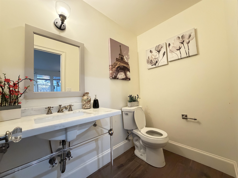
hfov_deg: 102.1
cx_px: 119
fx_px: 96
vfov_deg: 85.7
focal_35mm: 14
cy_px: 89
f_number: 2.2
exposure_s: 1/60
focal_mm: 2.22
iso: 640
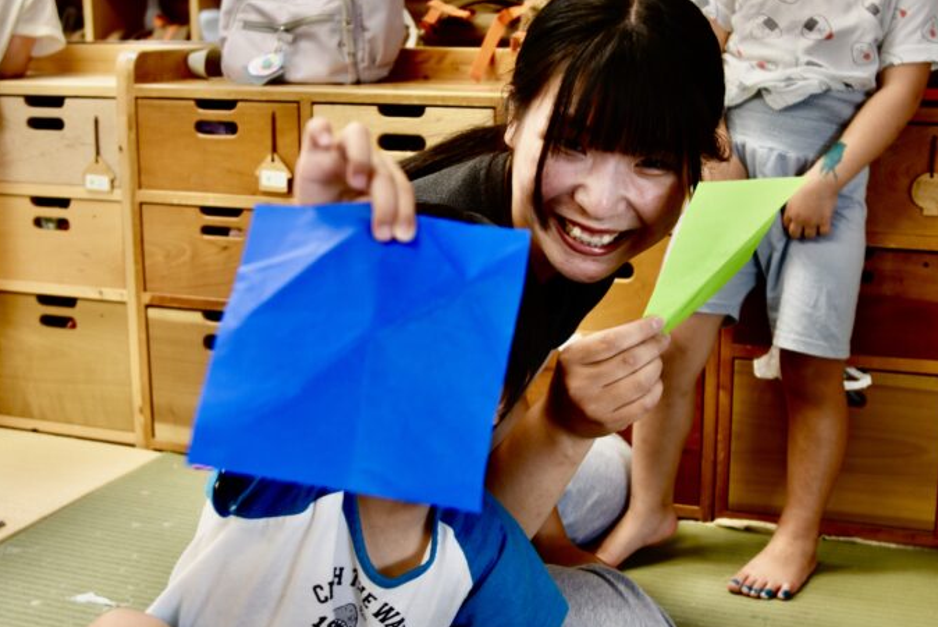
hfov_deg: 47.4
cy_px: 284
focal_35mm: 41
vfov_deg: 32.6
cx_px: 504
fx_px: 1069
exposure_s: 1/30
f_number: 2.8
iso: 100
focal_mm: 24
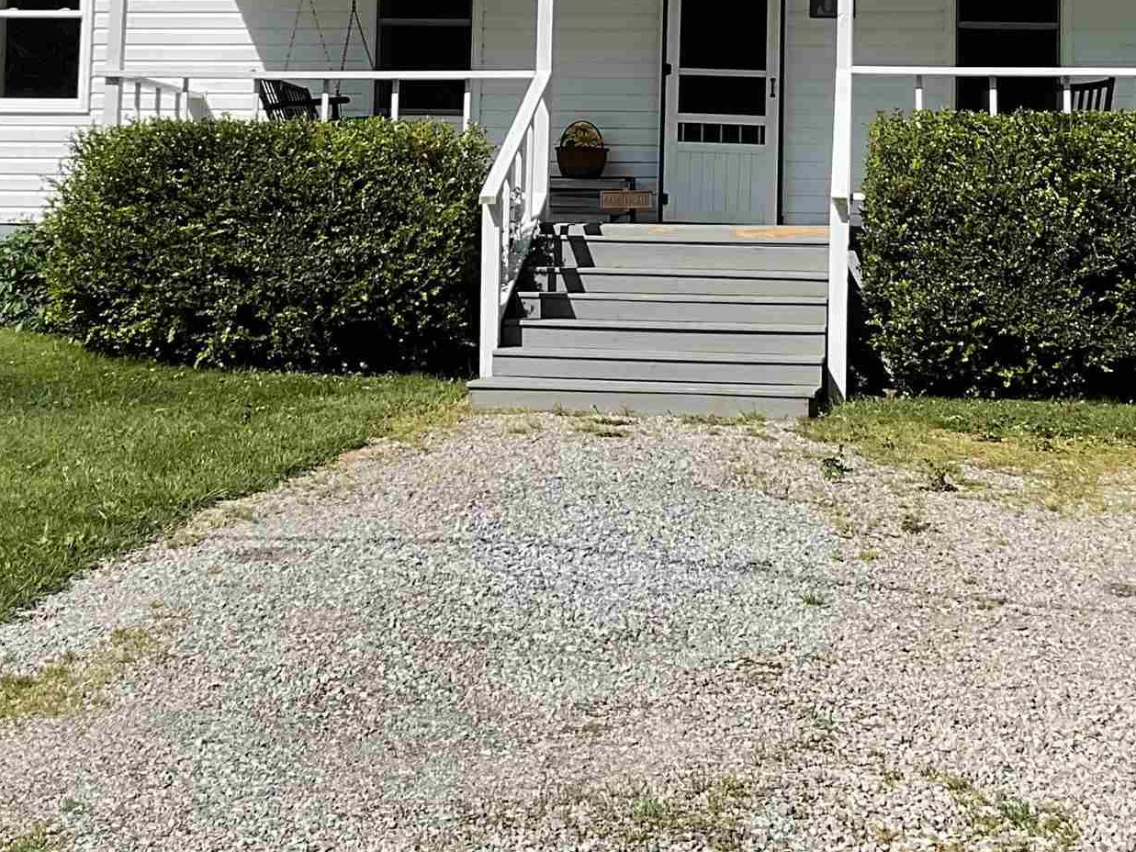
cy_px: -24
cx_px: 619
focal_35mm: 72
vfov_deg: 19.8
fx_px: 2363
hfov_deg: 27.0
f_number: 1.8
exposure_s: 1/2227
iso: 16
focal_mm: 3
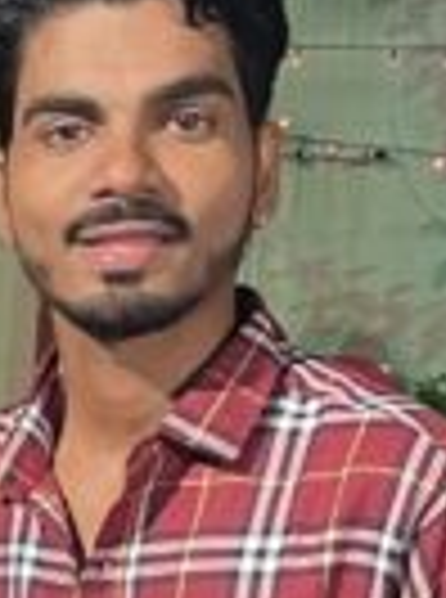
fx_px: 3383
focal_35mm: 196
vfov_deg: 9.8
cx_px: -779
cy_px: 931
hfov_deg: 6.9
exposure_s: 1/50
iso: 125
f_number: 1.6
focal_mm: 5.1
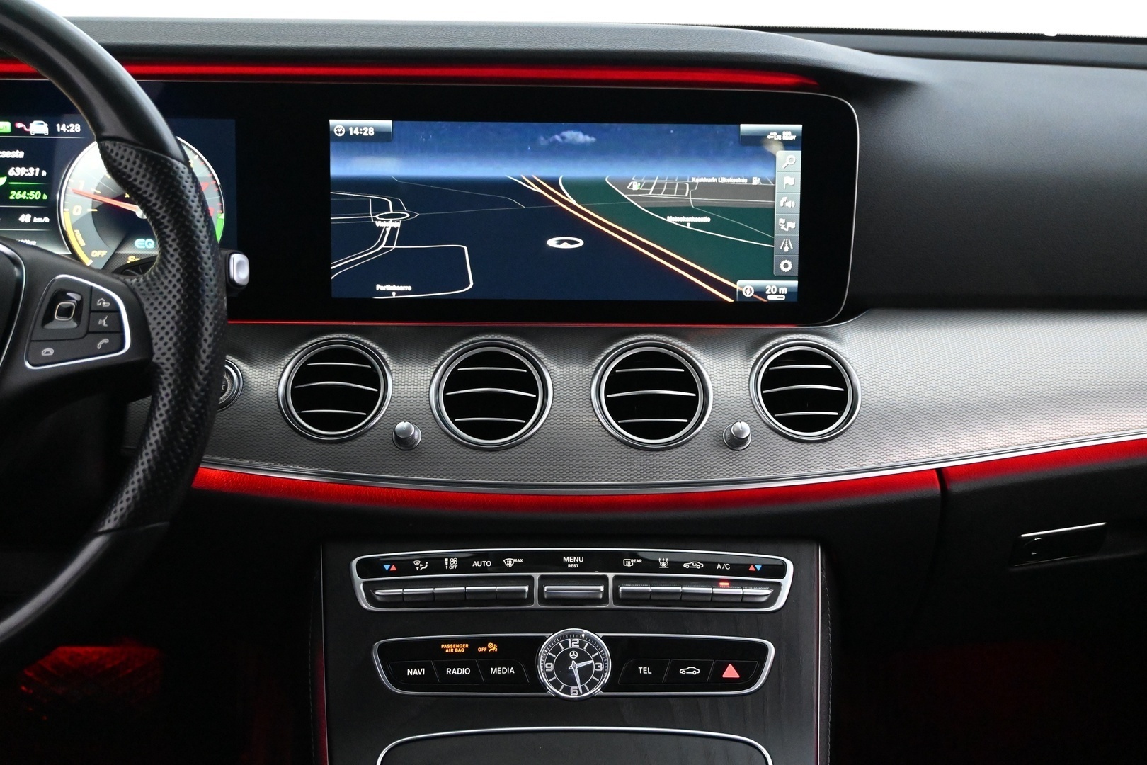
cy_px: 382
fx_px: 1505
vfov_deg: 28.5
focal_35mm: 47
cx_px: 574
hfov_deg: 41.7
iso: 7200
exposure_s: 1/50
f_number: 5
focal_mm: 31.5
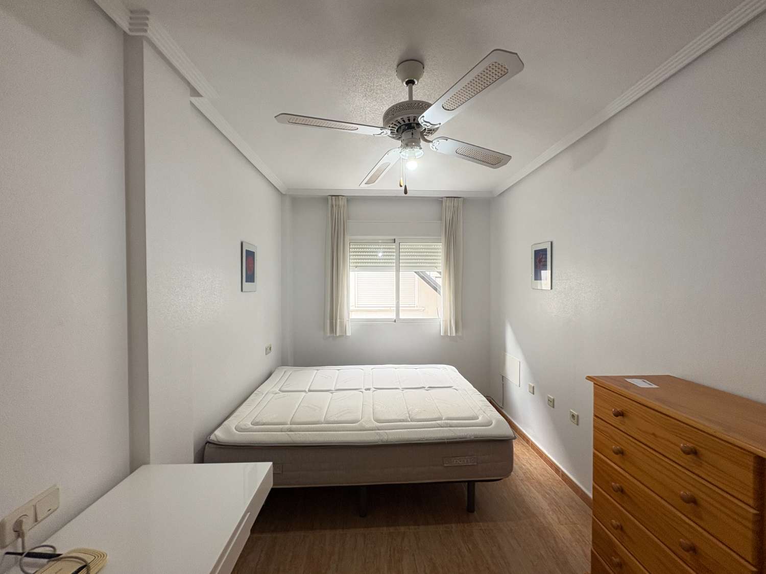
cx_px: 383
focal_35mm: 14
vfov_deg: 85.7
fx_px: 310
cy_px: 287
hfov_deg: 102.1
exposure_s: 1/50
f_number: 2.2
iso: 125
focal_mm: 2.22
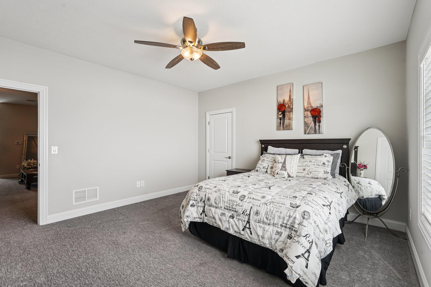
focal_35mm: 16
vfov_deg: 73.7
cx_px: 216
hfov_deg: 96.7
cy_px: 144
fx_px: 192
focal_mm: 16
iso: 200
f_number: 8
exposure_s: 1/30
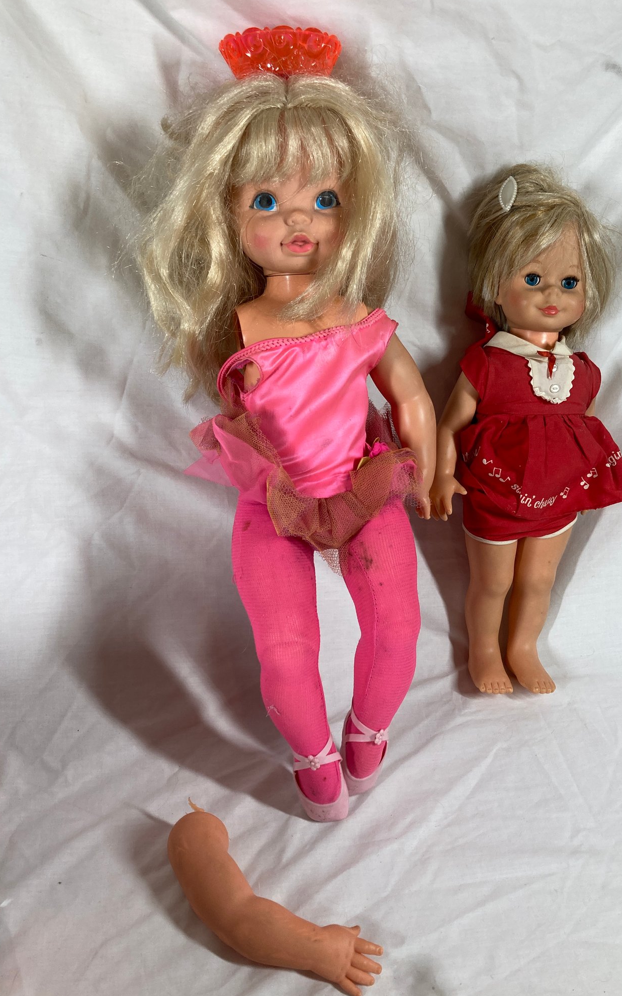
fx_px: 814
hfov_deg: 41.7
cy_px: 497
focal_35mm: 30
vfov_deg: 62.9
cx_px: 363
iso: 50
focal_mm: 3.99
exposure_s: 1/120
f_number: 1.8
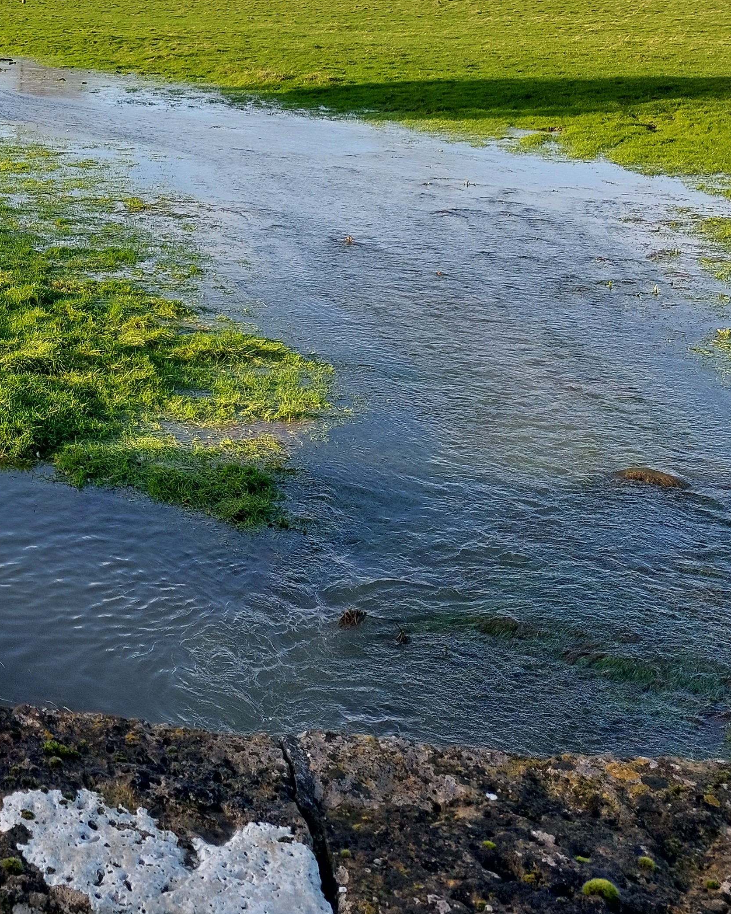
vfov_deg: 33.9
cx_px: -212
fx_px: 1460
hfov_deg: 24.6
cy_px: 213
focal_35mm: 54
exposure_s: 1/376
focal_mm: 5.23
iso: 25
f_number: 1.8
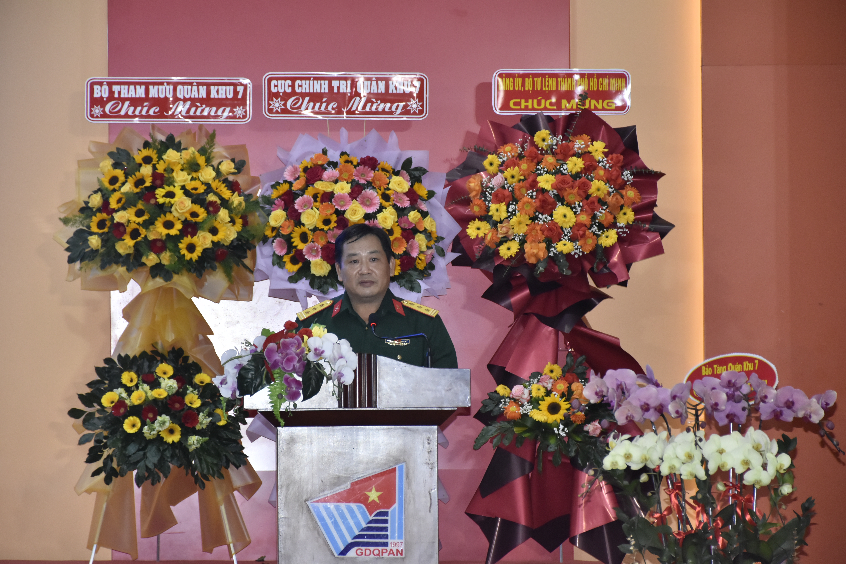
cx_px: 421
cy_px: 283
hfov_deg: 12.2
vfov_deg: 8.1
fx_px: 3971
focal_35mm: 169
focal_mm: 112
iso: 1600
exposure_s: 1/160
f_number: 5.6
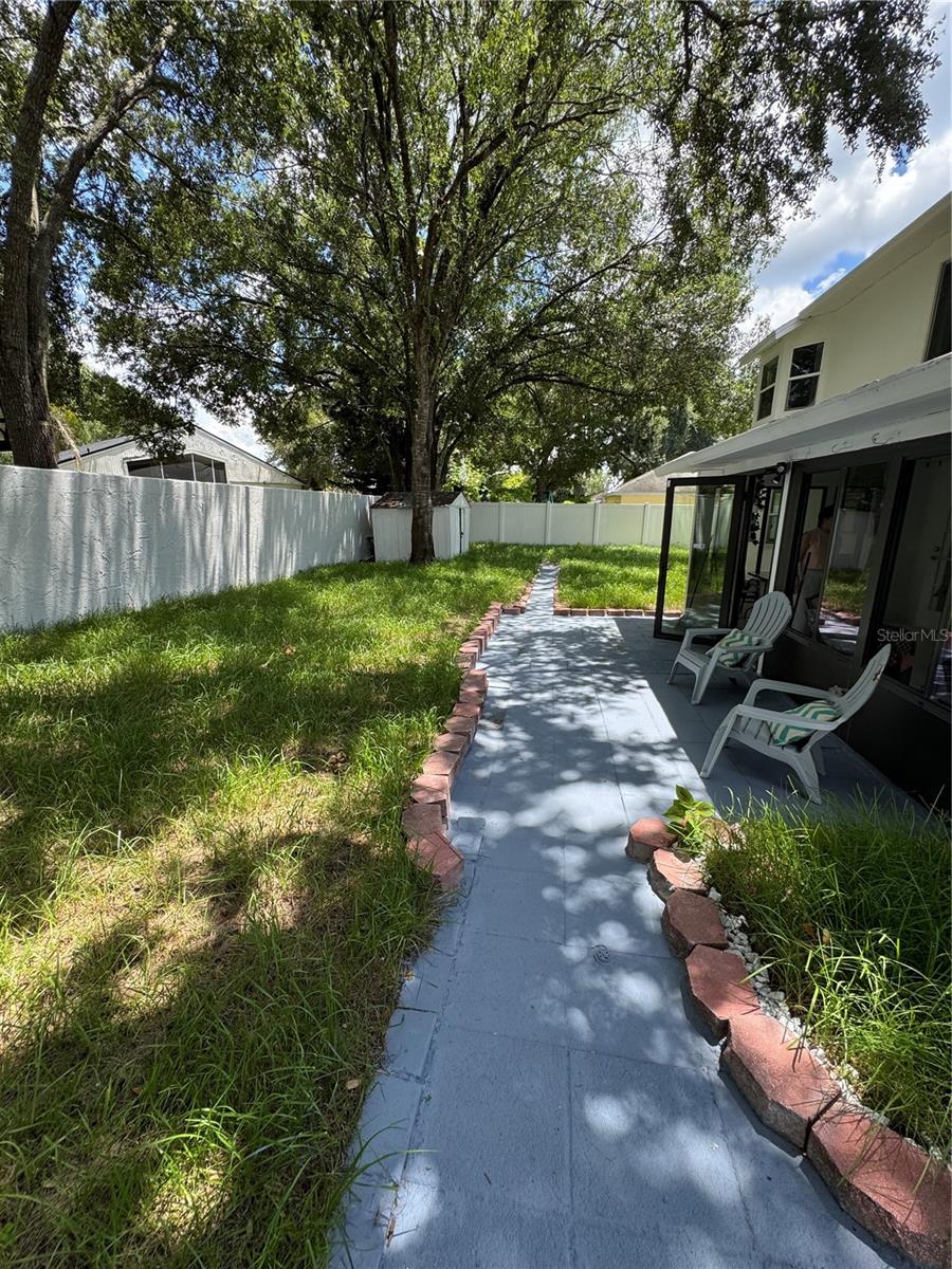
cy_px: 634
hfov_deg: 85.7
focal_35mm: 14
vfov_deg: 102.1
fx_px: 513
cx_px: 476
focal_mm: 2.22
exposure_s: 1/448
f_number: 2.2
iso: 40
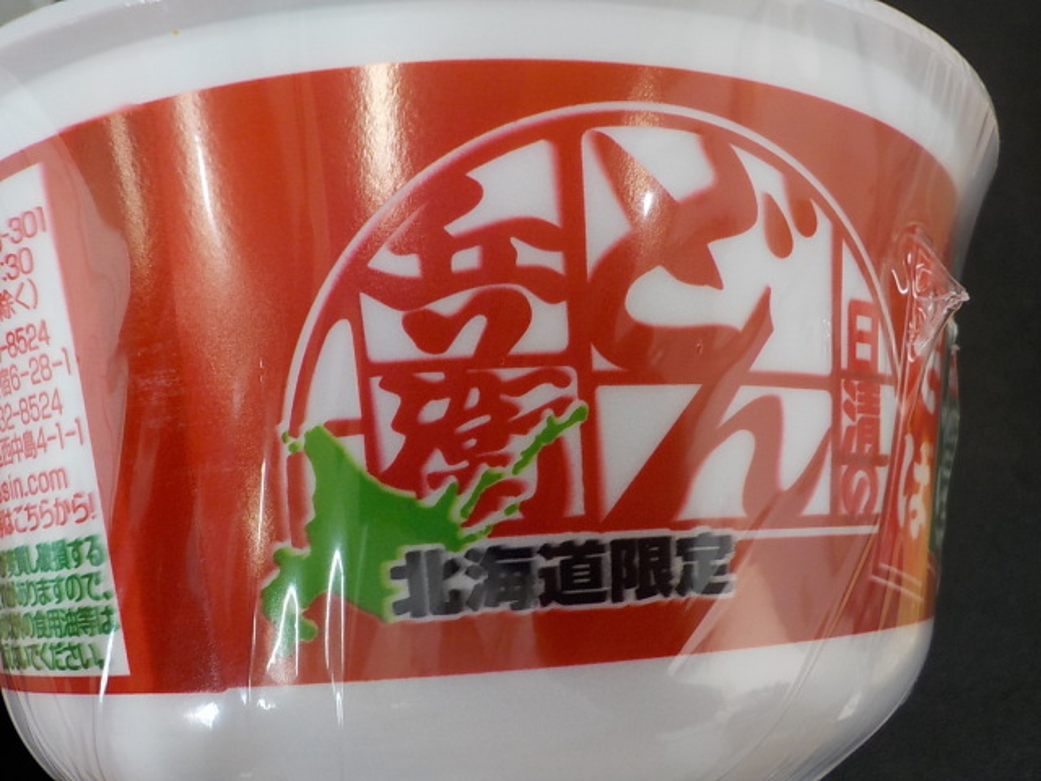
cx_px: 520
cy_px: 390
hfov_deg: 60.0
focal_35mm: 30
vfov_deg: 46.8
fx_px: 902
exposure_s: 1/50
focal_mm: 4.1
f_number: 3.3
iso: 125
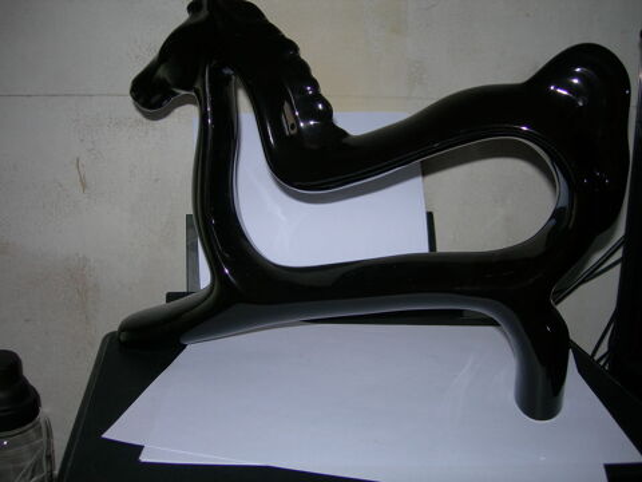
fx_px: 705
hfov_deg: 49.0
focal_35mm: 38
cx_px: 321
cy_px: 241
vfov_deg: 37.7
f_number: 2.8
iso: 50
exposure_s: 1/60.1
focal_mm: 7.8
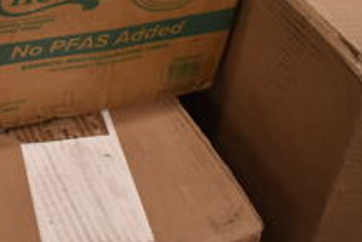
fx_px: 795
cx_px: -14
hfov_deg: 24.3
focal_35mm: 79
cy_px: -111
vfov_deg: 16.0
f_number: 3.5
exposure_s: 1/125
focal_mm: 18
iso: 900
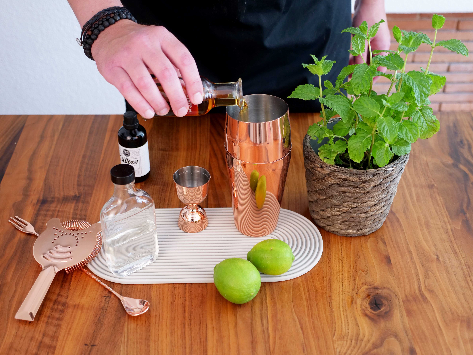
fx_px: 711
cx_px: 236
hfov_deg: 36.8
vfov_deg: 28.0
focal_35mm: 52
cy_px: 178
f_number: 2.8
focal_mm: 26
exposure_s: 1/60
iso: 500
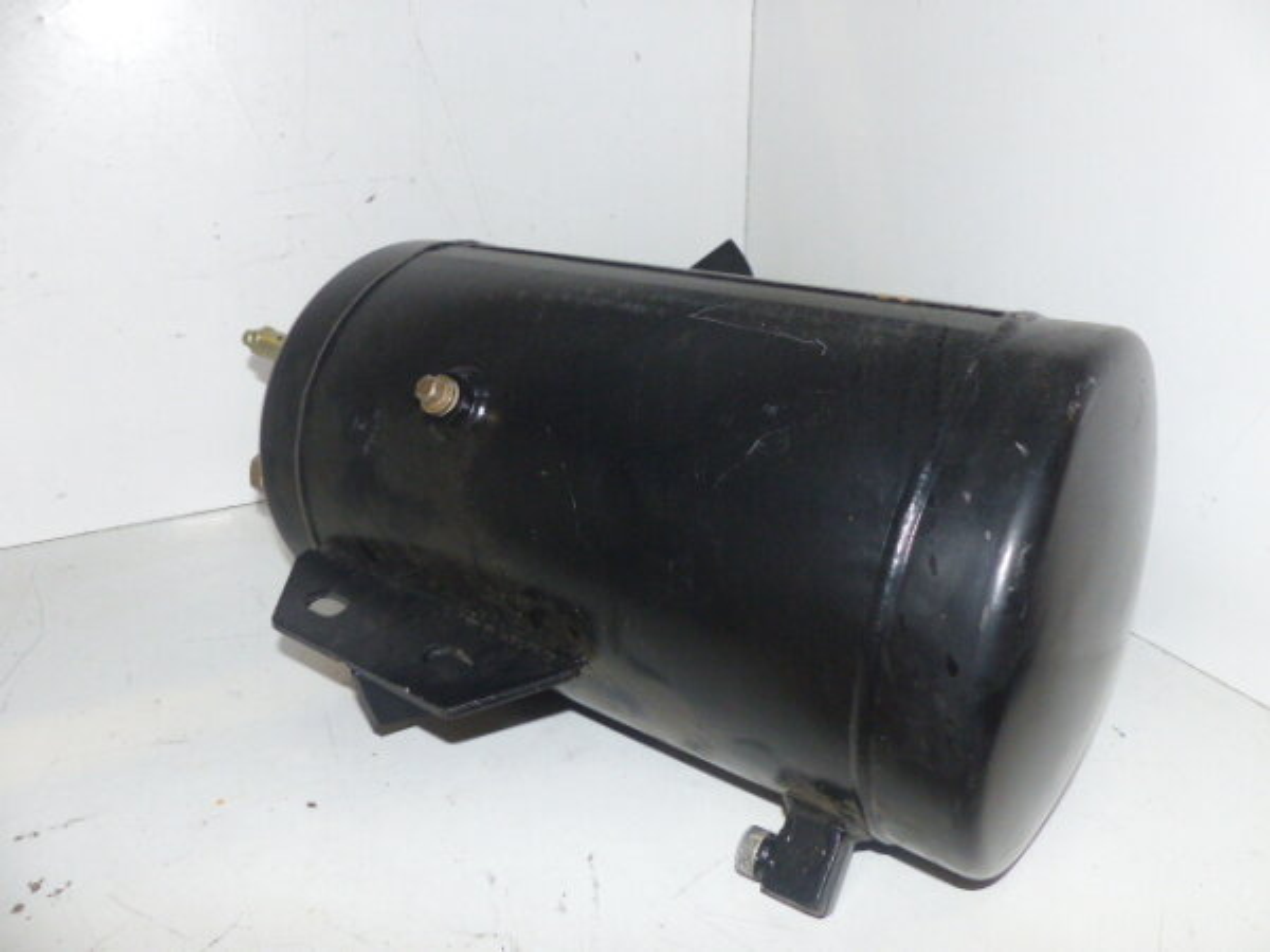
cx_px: 635
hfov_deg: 67.3
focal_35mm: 26
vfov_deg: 53.1
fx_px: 954
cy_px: 476
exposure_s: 1/125
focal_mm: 4.5
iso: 400
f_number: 2.8
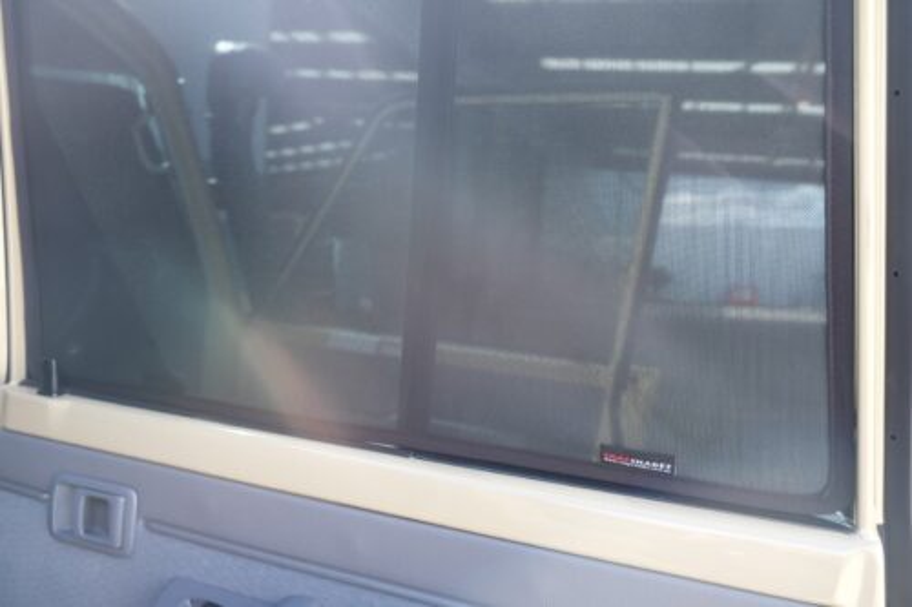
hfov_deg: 67.4
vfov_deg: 47.9
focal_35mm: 27
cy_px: 304
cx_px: 456
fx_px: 684
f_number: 3.6
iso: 160
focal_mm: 18
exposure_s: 1/125
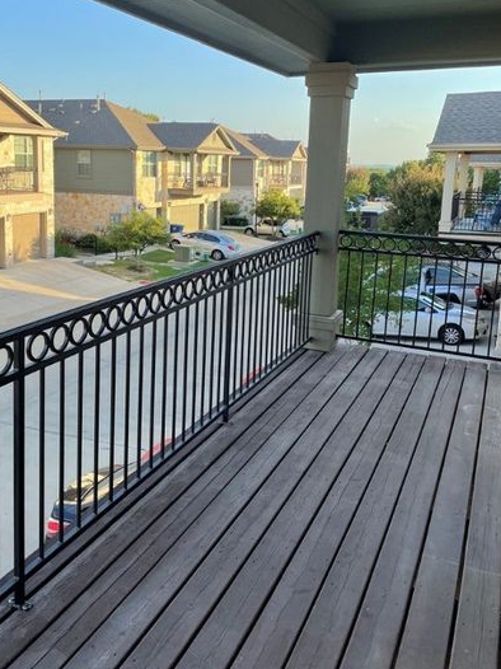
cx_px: 221
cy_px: 278
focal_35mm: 33
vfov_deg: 55.1
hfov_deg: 42.8
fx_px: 637
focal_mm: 4.2
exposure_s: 1/619
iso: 32
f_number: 1.6
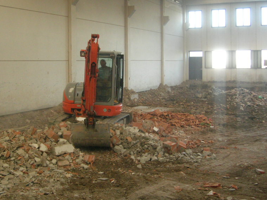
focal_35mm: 51
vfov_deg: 28.5
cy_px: 88
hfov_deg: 37.4
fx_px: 393
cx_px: 107
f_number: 2.8
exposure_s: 1/80.8
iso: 200
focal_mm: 7.8
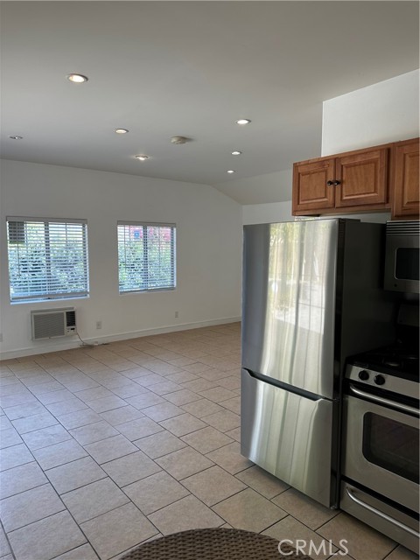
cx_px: 210
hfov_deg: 56.8
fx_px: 388
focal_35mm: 24
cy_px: 280
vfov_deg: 71.6
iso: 50
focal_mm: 6.86
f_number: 1.78
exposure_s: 1/121
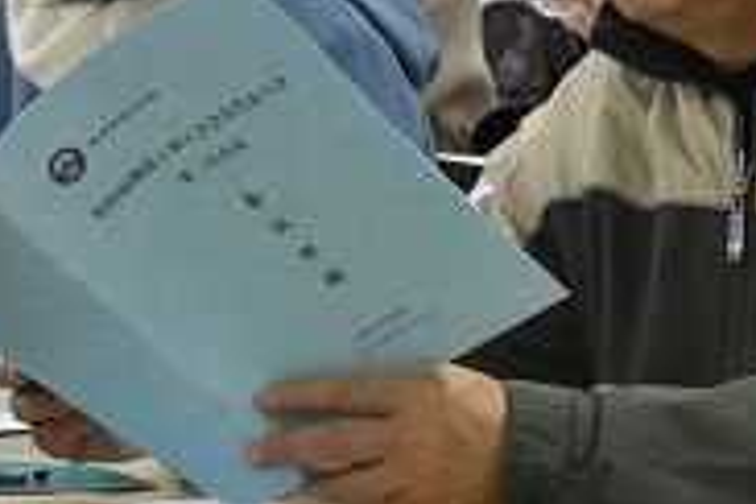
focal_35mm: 246
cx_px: 335
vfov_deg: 5.6
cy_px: 83
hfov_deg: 8.4
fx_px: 5166
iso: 3200
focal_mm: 50
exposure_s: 1/200
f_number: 7.1
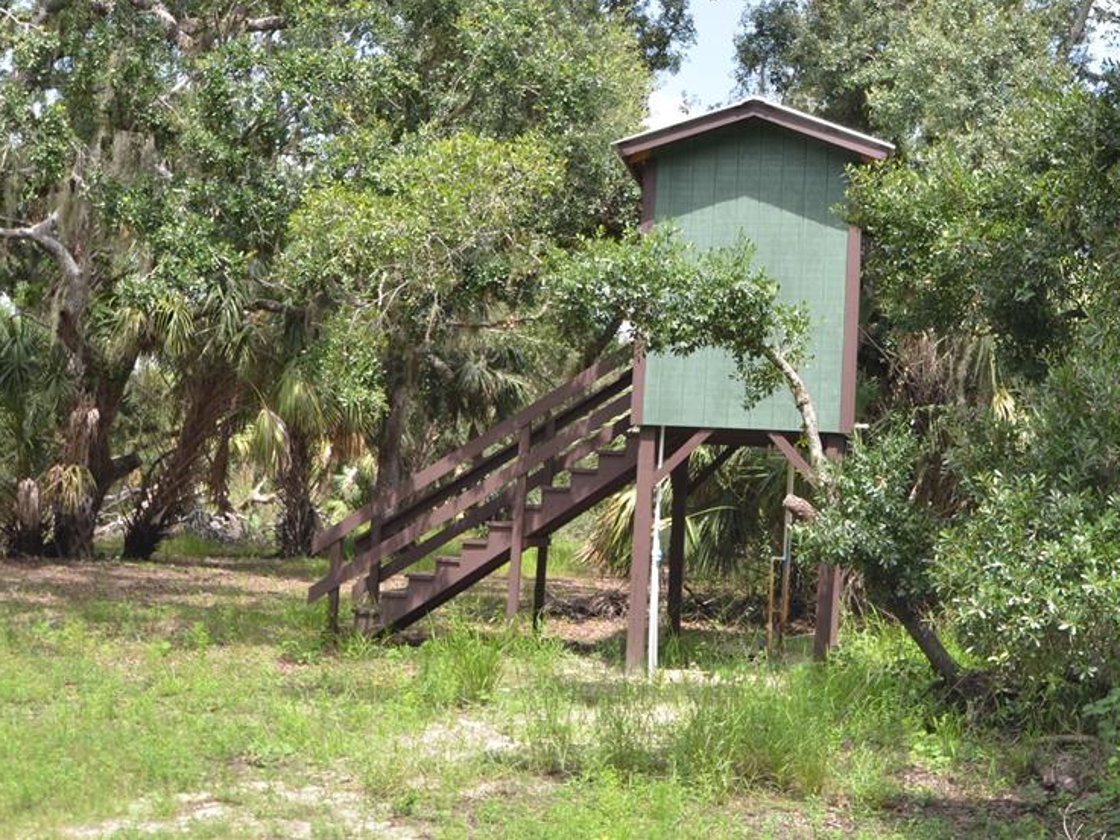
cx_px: 698
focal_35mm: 48
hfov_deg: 39.4
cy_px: 328
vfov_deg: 30.2
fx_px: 1553
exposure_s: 1/200
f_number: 7.1
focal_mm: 24
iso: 200
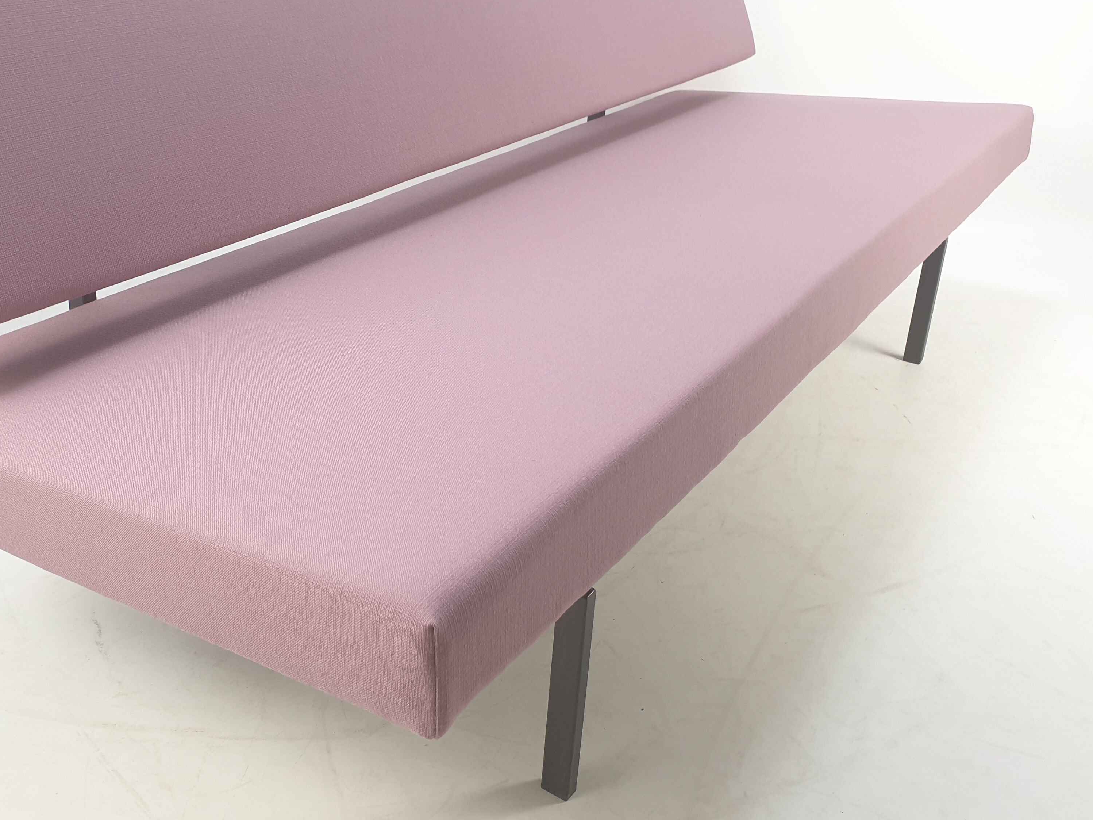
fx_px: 1105
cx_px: 394
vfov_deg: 40.6
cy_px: 344
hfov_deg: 51.9
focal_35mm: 35
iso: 64
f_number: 2.4
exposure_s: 1/50
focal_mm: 4.3
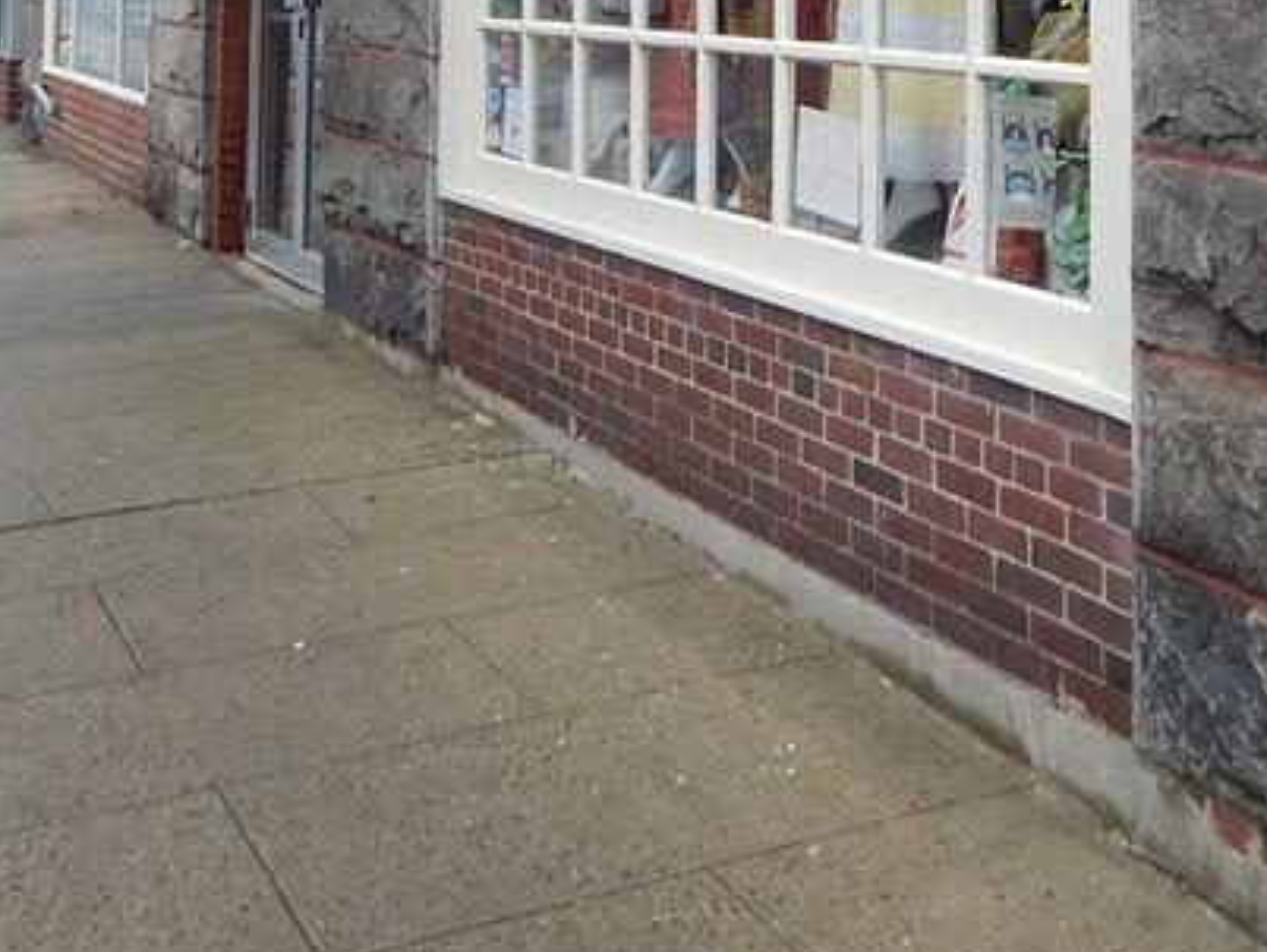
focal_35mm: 56
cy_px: -214
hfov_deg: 34.3
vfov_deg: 23.7
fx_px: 2051
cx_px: 703
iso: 125
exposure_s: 1/200
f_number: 3
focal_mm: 4
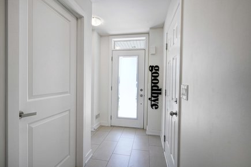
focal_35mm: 17
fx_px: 119
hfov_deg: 93.3
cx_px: 126
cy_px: 84
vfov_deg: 70.4
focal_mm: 17
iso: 250
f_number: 8
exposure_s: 1/50
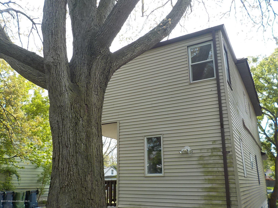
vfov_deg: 46.8
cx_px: 139
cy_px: 104
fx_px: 241
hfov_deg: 60.0
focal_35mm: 30
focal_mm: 4.1
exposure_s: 1/400
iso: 125
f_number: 3.3
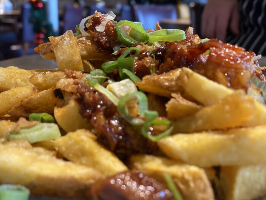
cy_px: 100
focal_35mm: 52
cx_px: 133
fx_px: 400
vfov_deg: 28.0
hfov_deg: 36.8
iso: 125
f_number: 2
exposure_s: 1/50
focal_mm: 6
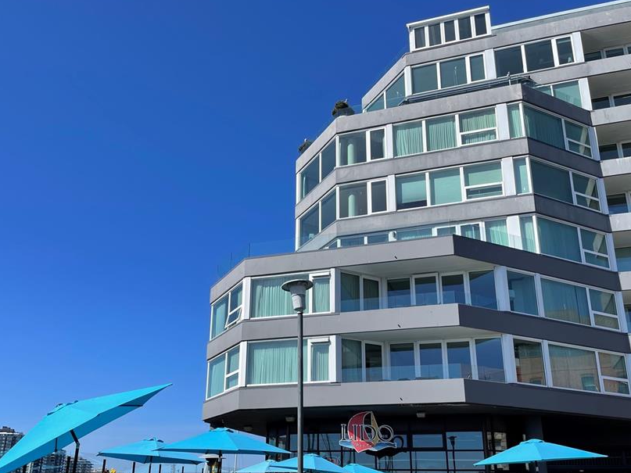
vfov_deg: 42.7
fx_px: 601
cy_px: 290
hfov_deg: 55.3
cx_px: 297
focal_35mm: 33
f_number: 1.6
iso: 32
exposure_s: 1/3509
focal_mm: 4.2
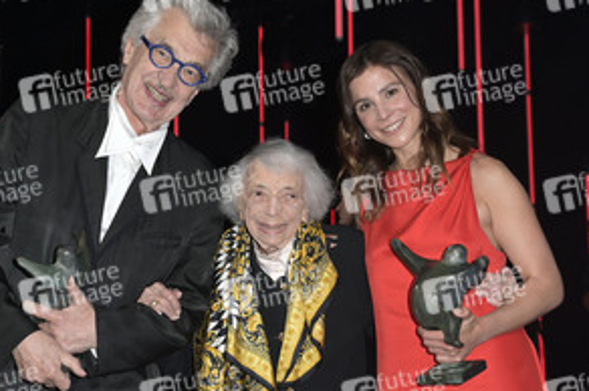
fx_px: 1160
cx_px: 219
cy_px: 240
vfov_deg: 19.1
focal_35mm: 71
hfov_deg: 28.4
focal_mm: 46
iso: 800
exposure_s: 1/160
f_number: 5.6
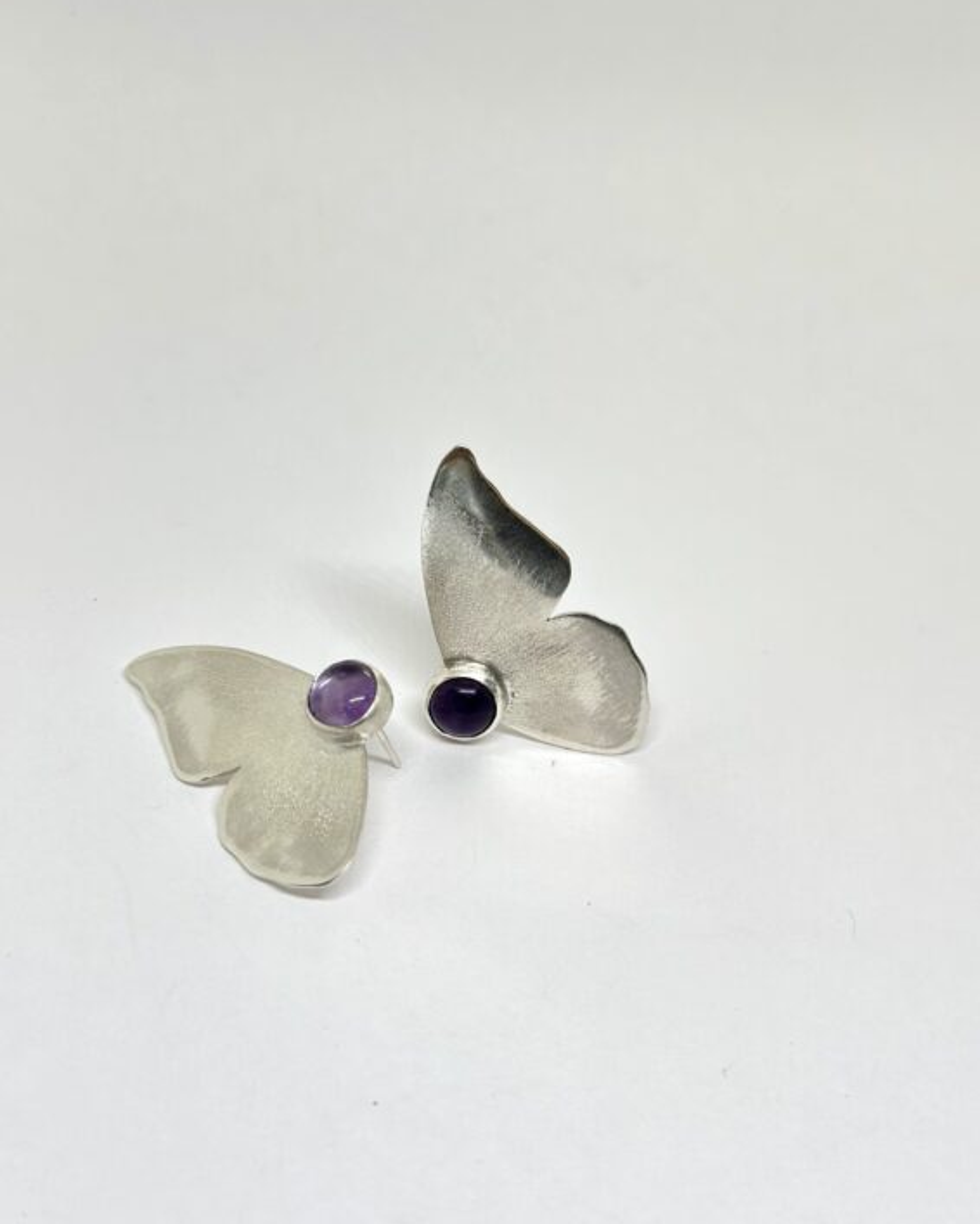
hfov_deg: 28.6
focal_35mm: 53
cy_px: 615
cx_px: 478
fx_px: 1921
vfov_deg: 35.4
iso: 80
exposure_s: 1/377
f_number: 1.78
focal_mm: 6.86
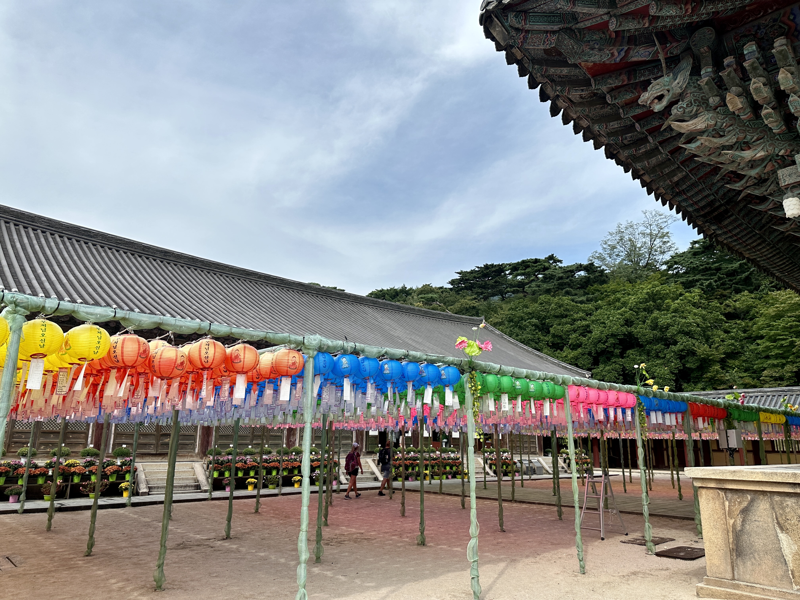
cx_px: 400
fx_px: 555
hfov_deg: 71.6
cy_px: 300
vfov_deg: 56.8
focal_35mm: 24
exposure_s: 1/3597
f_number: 1.78
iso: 80
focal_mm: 6.86
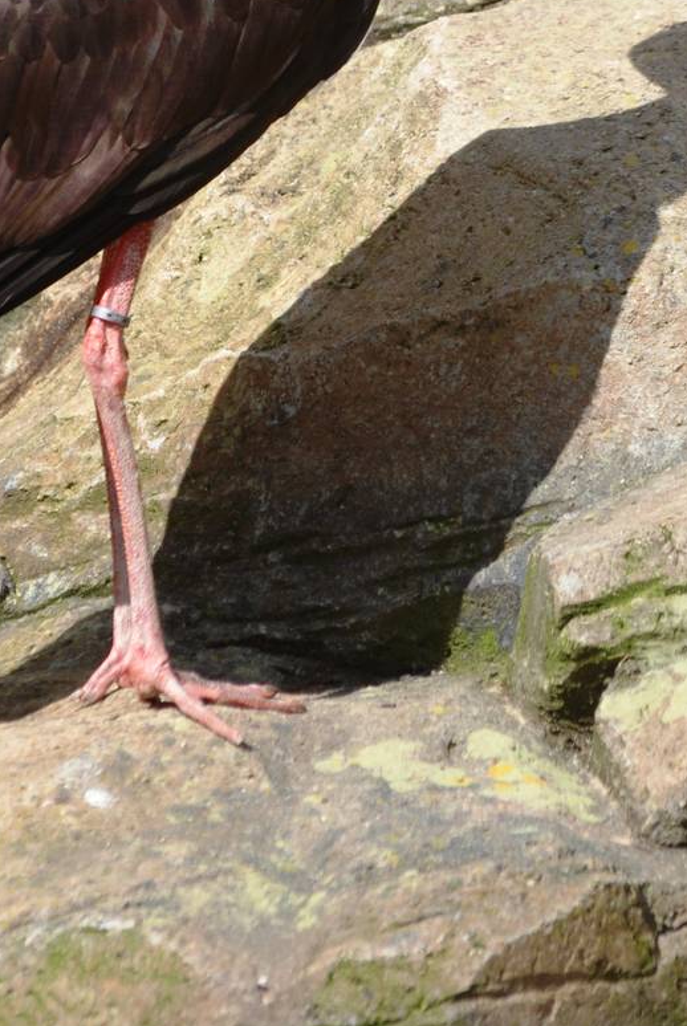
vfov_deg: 3.9
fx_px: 15044
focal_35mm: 527
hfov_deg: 2.6
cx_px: 217
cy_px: 3
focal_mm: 170
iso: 200
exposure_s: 1/800
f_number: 4.8
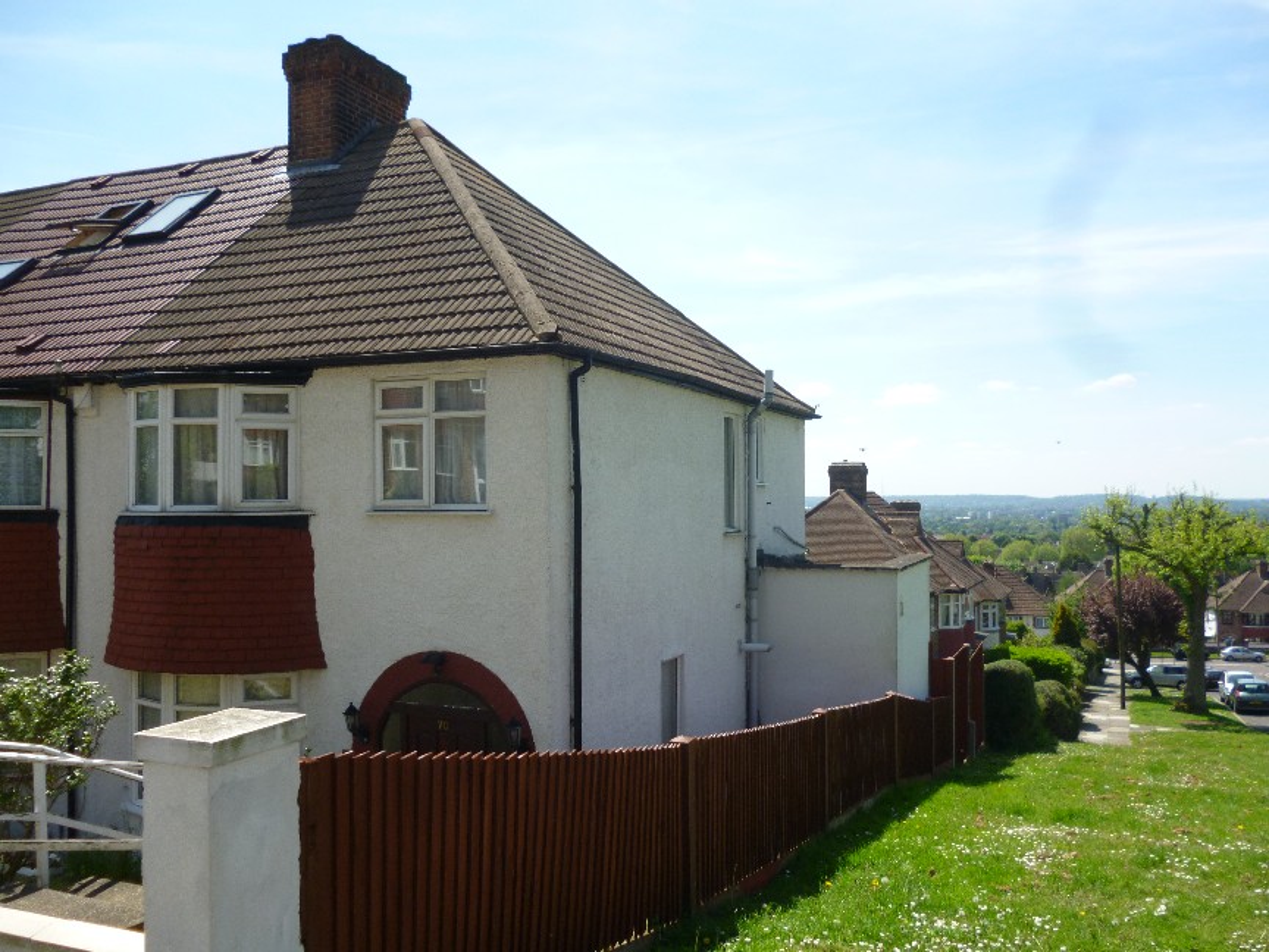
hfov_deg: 63.4
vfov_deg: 49.7
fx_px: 1026
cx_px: 634
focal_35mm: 28
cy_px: 476
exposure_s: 1/100
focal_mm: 5
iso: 100
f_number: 9
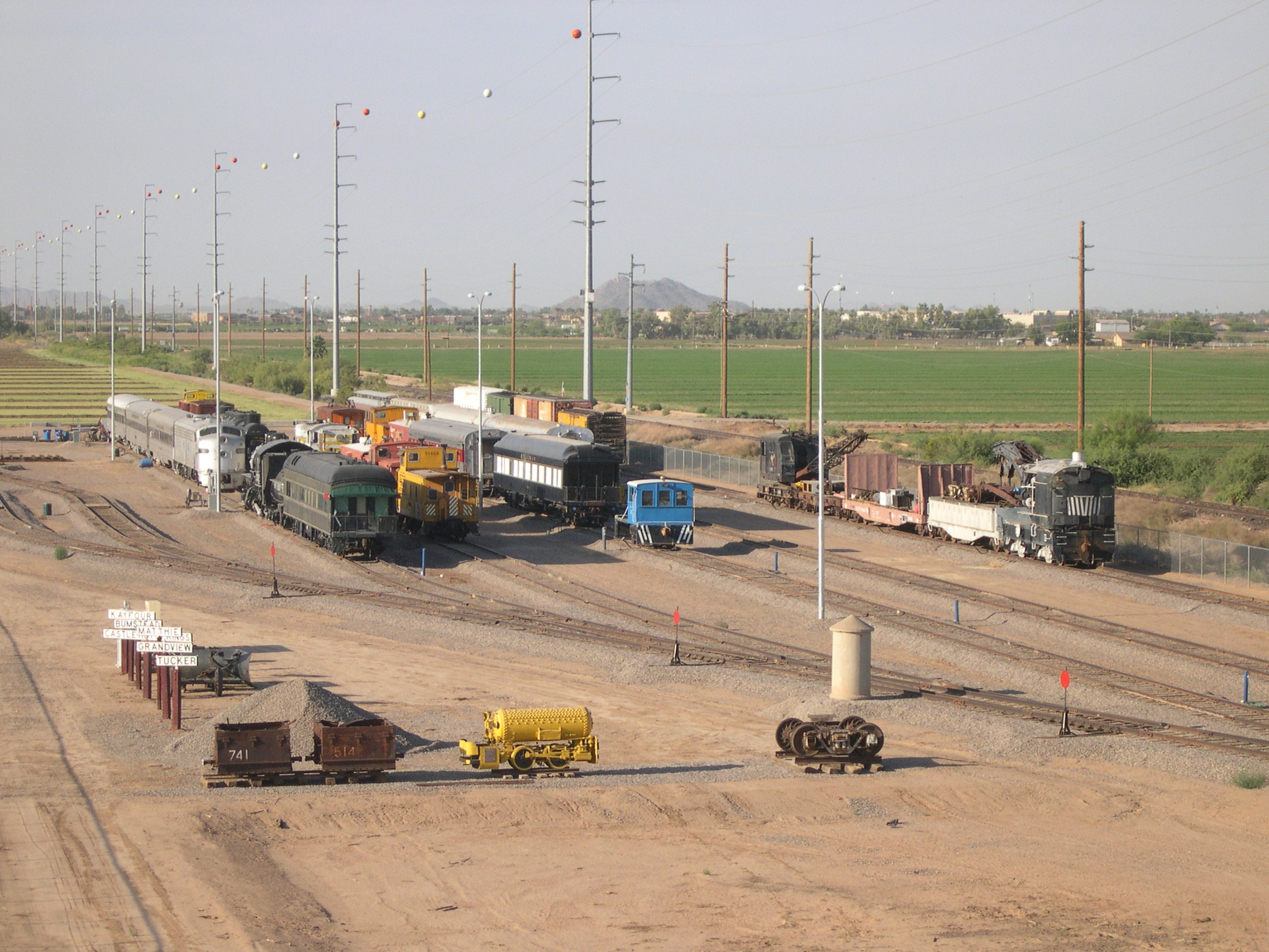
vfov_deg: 13.0
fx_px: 4179
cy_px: 476
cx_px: 634
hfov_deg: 17.3
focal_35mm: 114
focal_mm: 24
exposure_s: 1/527
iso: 141
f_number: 4.9
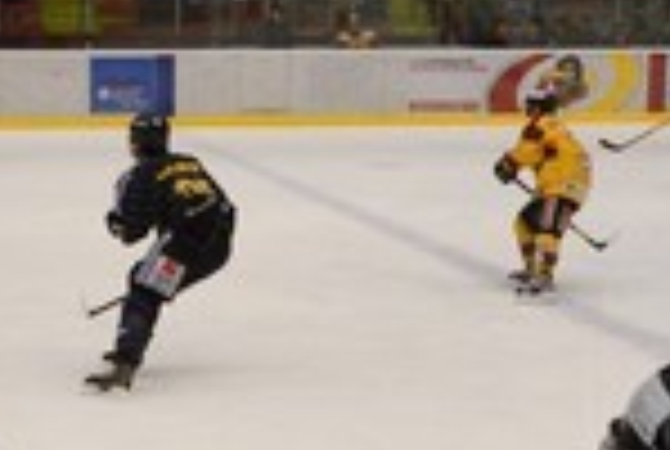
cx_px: 184
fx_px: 1678
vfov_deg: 15.2
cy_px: 306
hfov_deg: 22.4
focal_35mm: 90
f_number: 6.3
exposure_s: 1/640
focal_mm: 32
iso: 3200
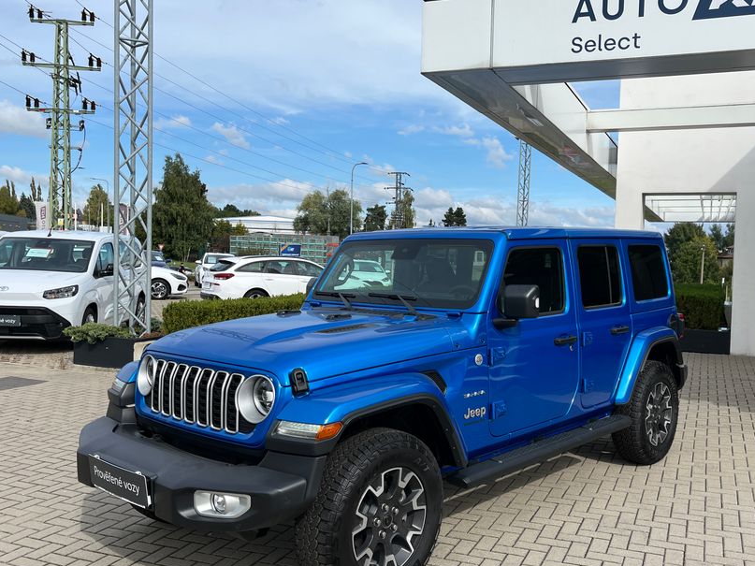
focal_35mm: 33
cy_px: 284
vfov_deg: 42.9
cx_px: 434
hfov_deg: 55.1
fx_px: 720
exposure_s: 1/3745
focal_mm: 5.1
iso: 50
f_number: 1.6
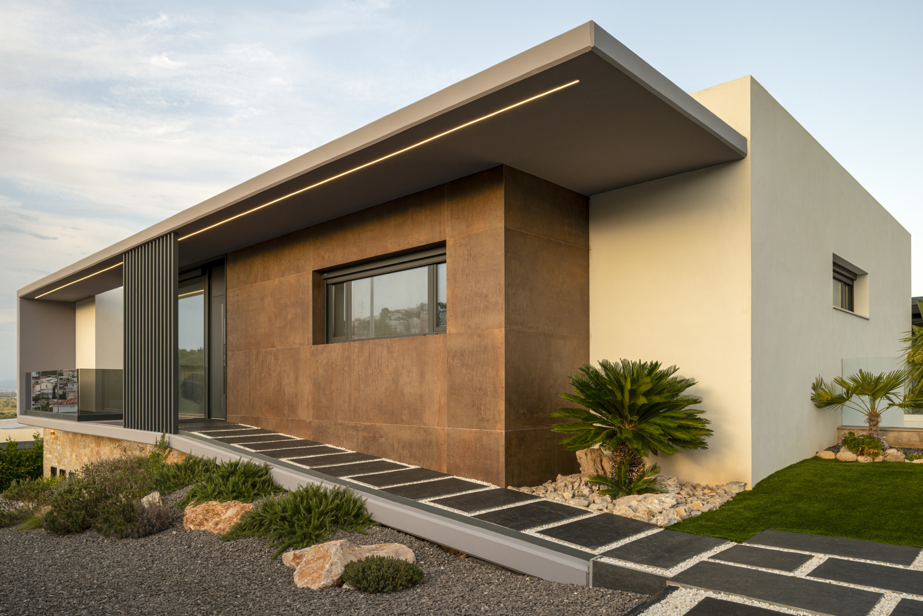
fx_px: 615
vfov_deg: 53.2
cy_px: 308
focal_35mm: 24
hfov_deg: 73.7
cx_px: 462
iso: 100
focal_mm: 24
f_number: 11
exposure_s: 1/8
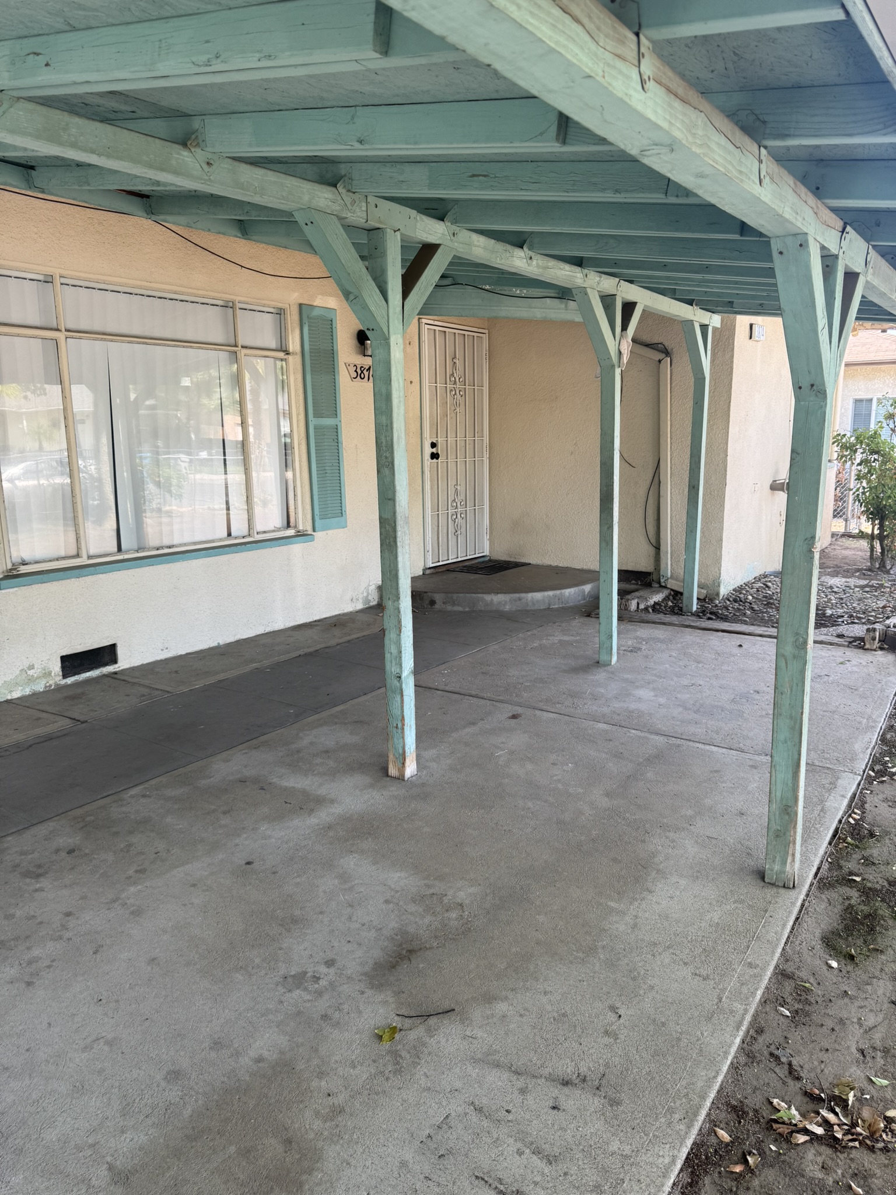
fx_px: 828
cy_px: 598
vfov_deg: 71.6
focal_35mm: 24
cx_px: 448
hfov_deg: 56.8
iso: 80
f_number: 1.78
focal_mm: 6.76
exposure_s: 1/287
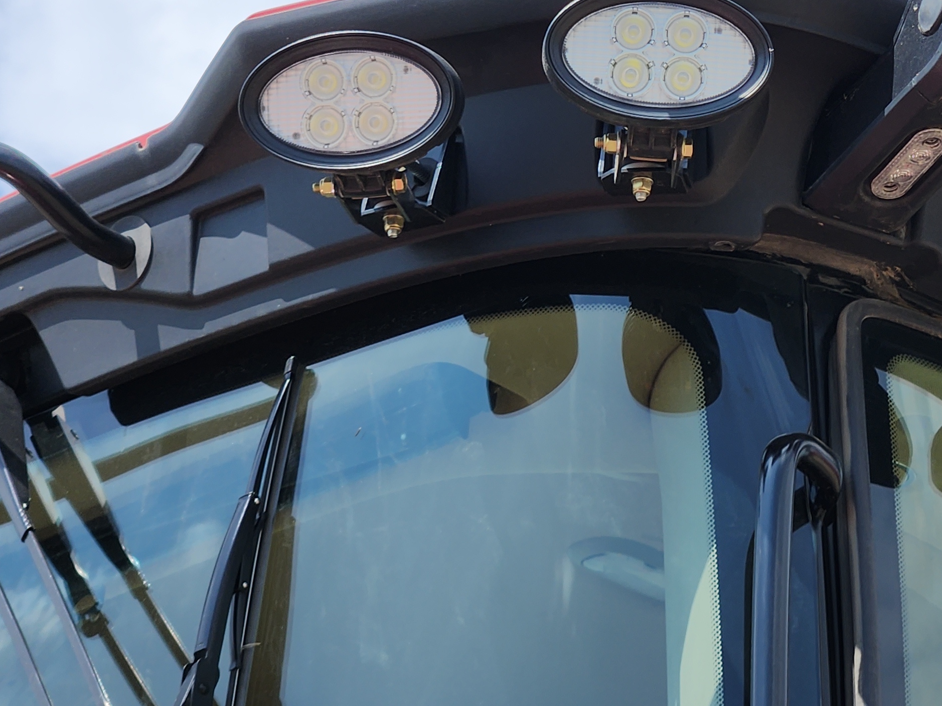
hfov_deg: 13.3
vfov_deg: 10.1
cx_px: 876
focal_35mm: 147
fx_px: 4000
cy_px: 212
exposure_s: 1/1070
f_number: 2.4
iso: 25
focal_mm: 7
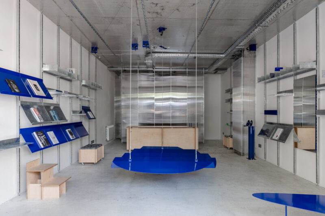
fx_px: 216
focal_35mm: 24
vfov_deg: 53.1
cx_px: 162
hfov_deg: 73.8
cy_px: 108
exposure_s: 1/8
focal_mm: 24
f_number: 13
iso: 200
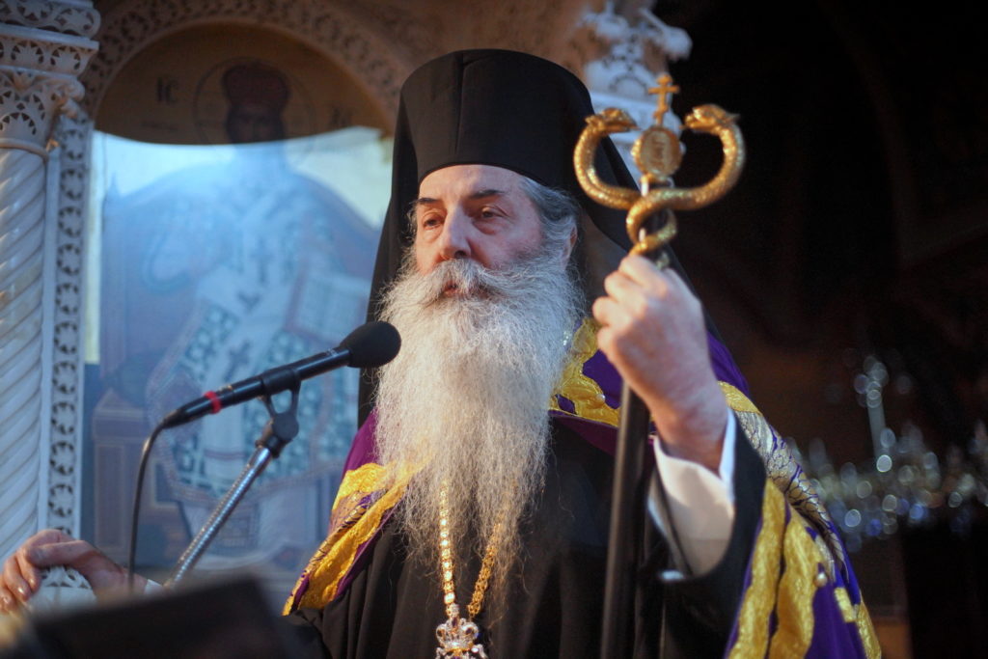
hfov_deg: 39.6
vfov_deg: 27.0
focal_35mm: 50
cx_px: 494
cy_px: 330
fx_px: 1372
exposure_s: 1/200
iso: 2000
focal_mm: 50
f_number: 1.4
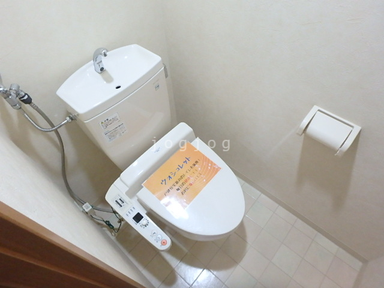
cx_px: 192
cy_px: 144
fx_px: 233
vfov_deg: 63.4
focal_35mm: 21
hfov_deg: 79.0
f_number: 3.5
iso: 800
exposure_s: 1/30
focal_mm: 3.7
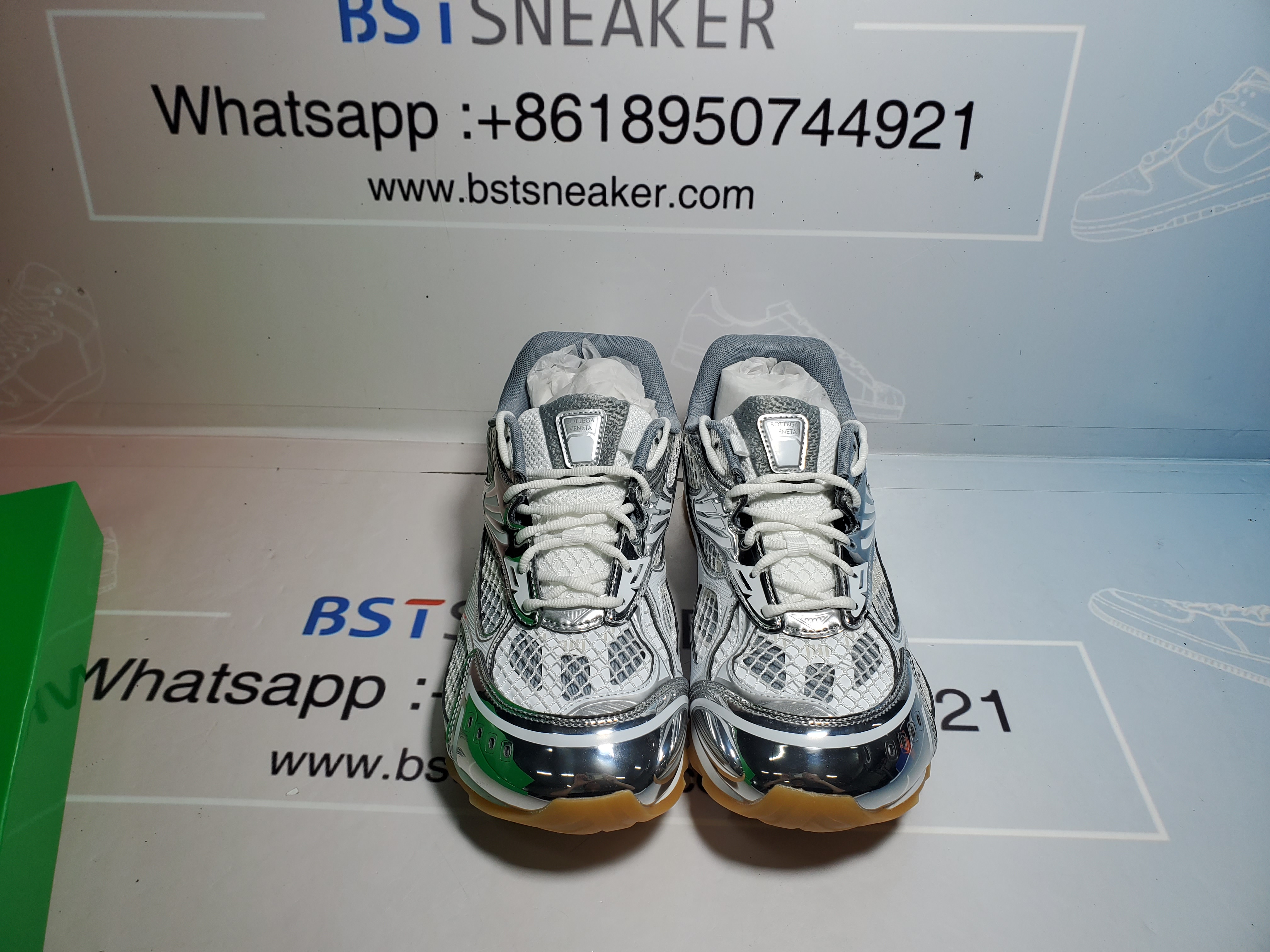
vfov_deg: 53.1
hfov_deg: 67.3
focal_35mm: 26
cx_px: 635
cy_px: 476
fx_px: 954
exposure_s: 1/346
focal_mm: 4.3
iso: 50
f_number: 2.4
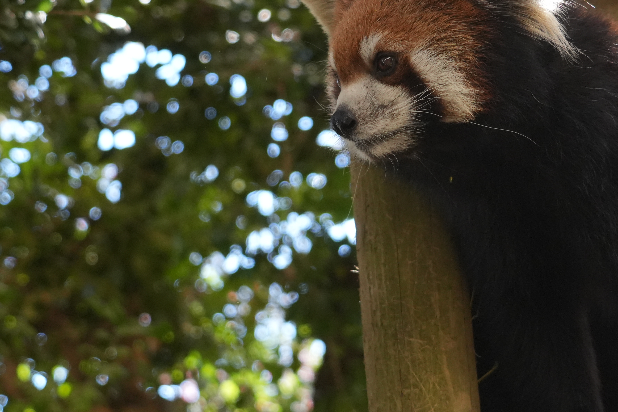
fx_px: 2094
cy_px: 195
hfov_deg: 16.8
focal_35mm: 122
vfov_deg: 11.2
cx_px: 367
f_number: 5
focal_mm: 62
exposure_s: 1/800
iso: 3200
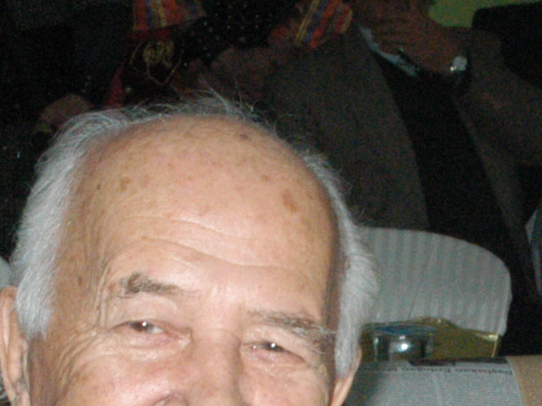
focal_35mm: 181
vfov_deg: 8.0
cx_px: 641
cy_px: 649
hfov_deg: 10.7
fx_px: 2837
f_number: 13
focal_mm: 27
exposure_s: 1/60
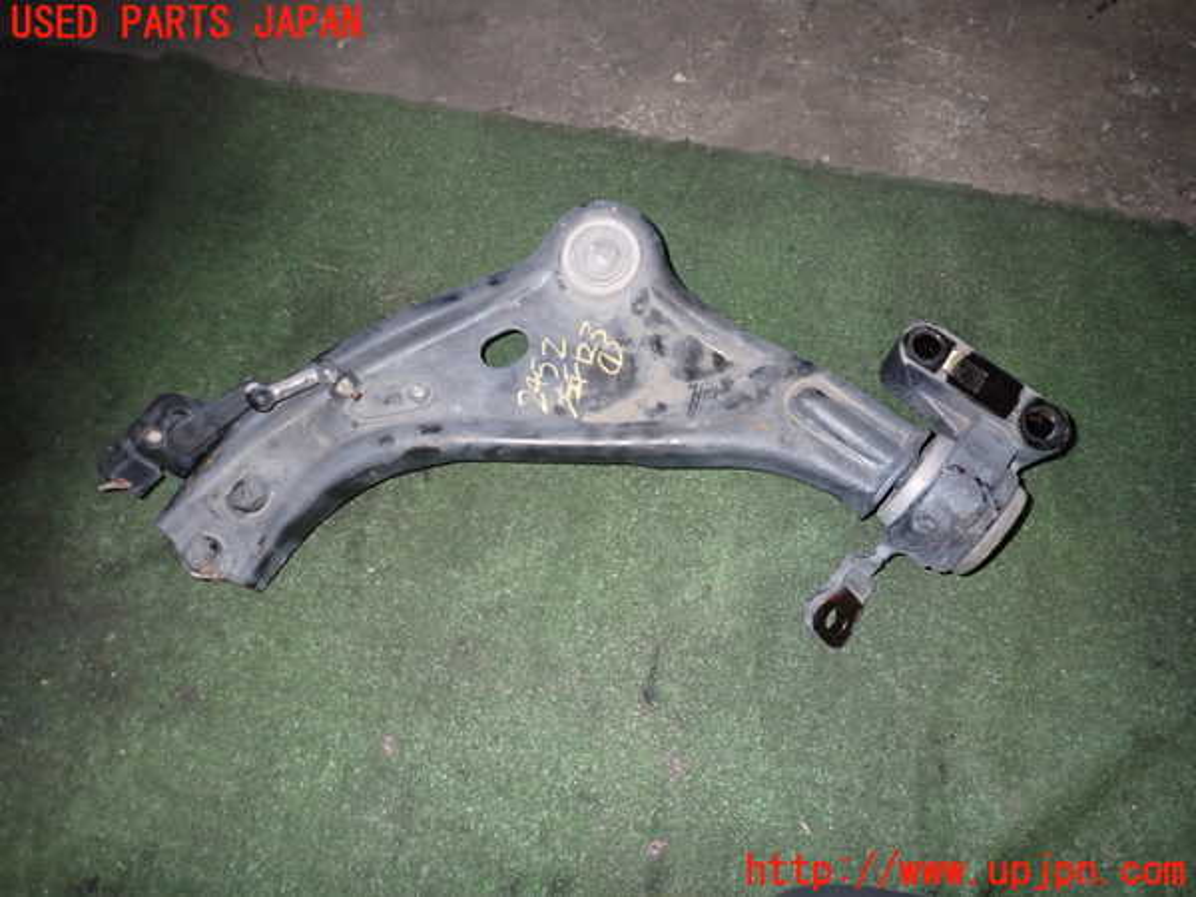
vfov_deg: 54.9
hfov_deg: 69.4
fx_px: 864
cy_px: 448
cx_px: 598
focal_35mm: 25
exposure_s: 1/30
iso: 500
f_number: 5.6
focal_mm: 4.5
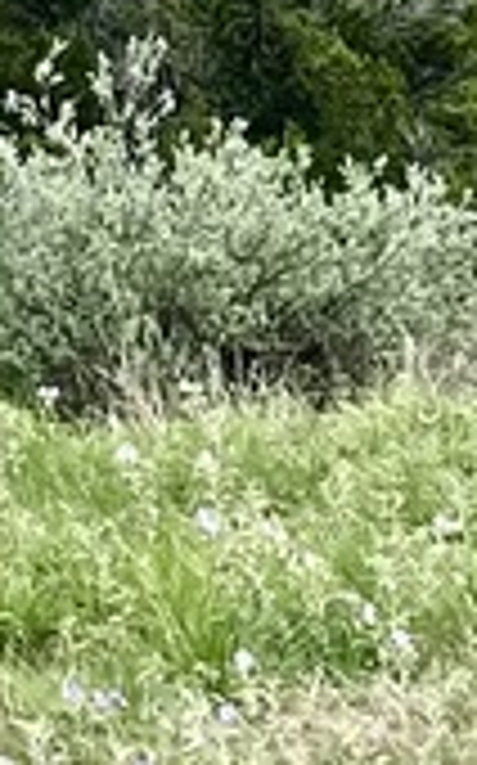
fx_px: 4875
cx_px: -153
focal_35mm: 234
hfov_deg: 5.6
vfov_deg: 8.8
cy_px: -230
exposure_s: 1/7353
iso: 50
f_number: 1.6
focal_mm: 5.1
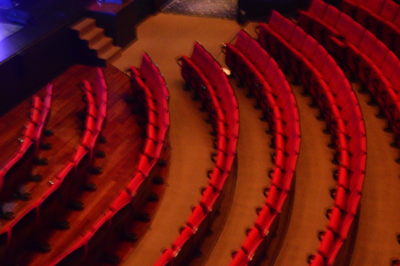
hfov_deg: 28.1
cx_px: 200
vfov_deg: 18.9
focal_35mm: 72
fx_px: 799
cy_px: 133
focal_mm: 48
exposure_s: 1/2.5
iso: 6400
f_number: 5
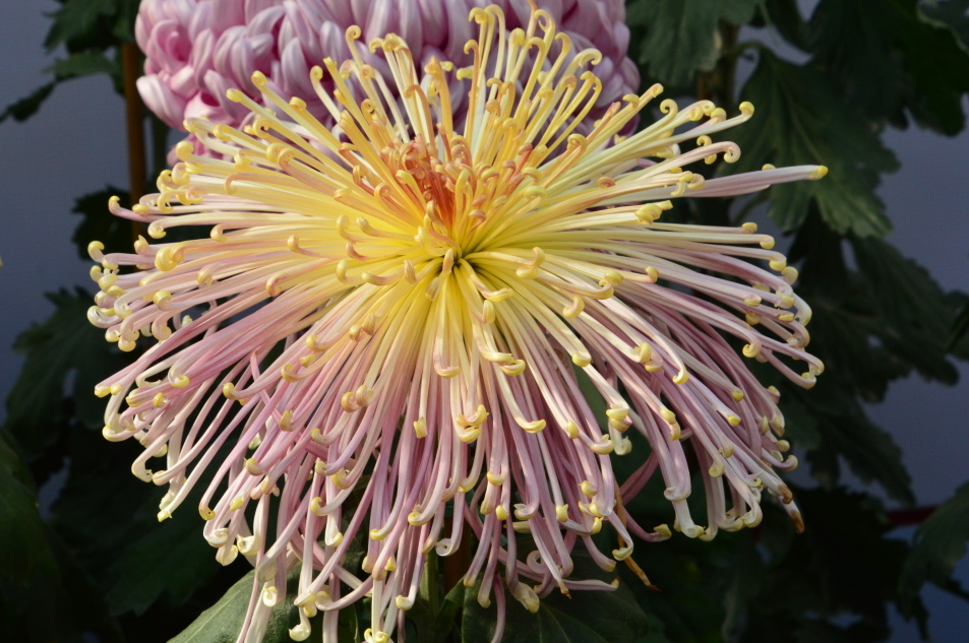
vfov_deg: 10.6
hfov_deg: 15.9
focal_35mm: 129
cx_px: 504
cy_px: 332
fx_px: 3468
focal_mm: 80
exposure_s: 1/250
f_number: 14
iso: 800
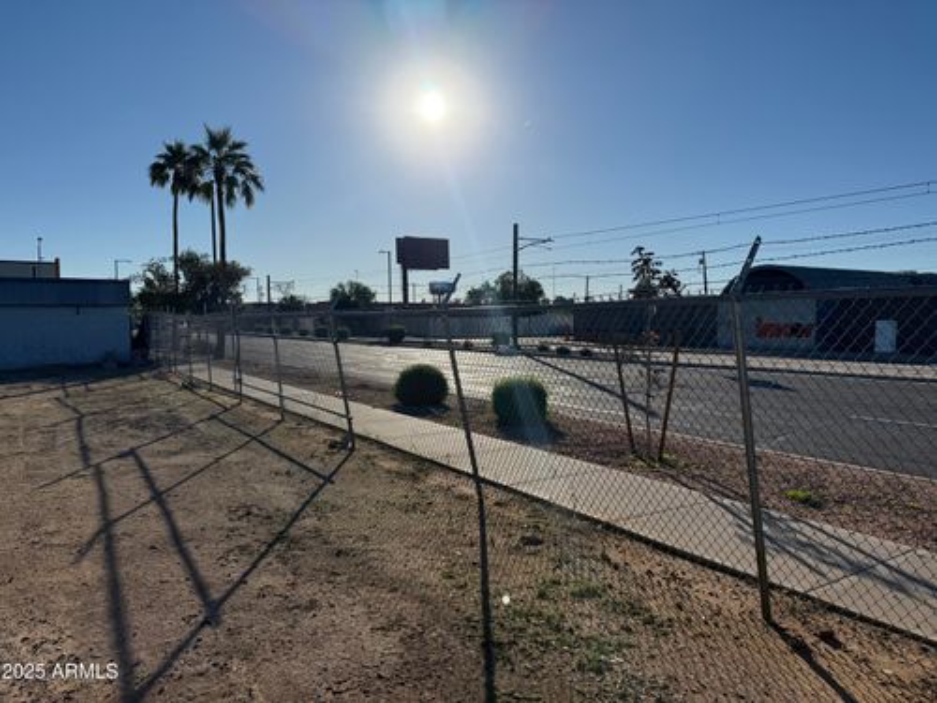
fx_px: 650
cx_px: 468
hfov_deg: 71.6
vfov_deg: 56.8
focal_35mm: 24
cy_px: 352
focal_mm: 6.76
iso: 80
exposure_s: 1/11905
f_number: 1.78
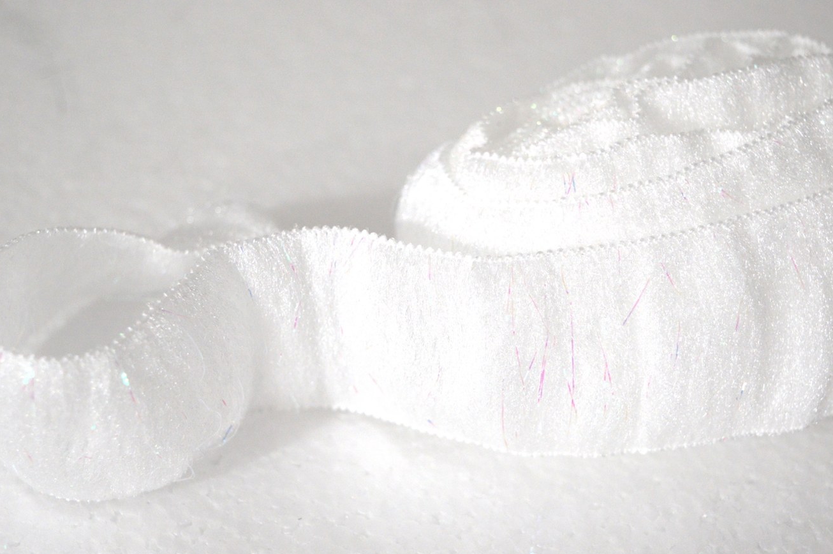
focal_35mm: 62
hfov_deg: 32.4
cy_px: 317
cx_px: 426
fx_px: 1433
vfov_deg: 21.8
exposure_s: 1/50
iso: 800
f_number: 4.8
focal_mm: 36
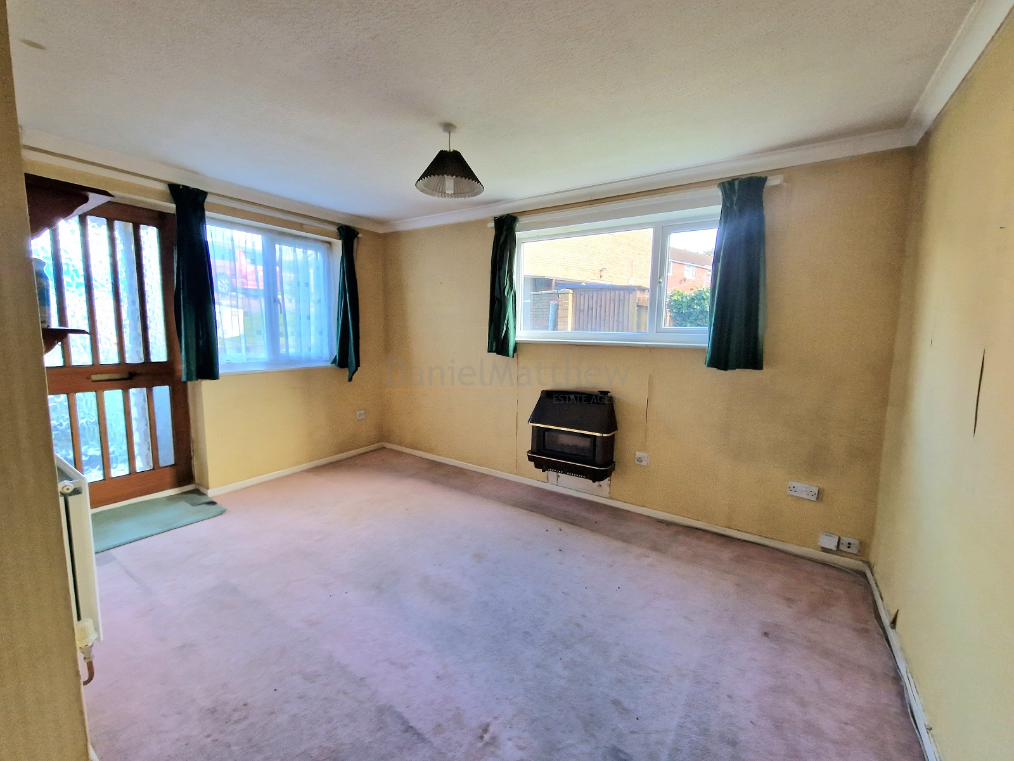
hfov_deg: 106.2
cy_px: 380
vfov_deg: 89.9
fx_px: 381
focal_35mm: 13
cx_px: 507
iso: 125
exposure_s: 1/60.2
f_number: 2.2
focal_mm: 2.2
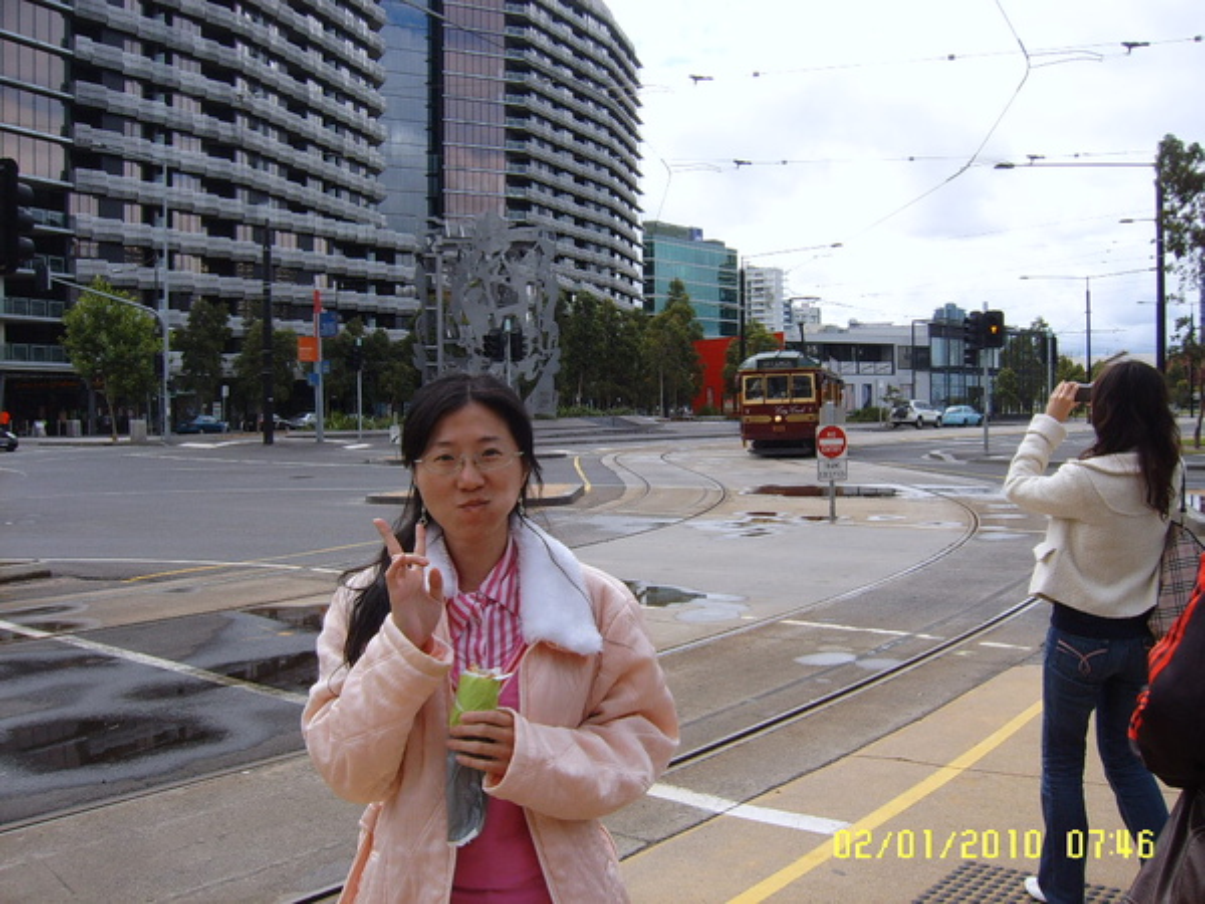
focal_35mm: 35
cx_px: 602
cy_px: 452
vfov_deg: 40.7
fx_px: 1218
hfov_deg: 52.6
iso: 50
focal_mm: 5.8
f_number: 5.8
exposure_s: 1/350
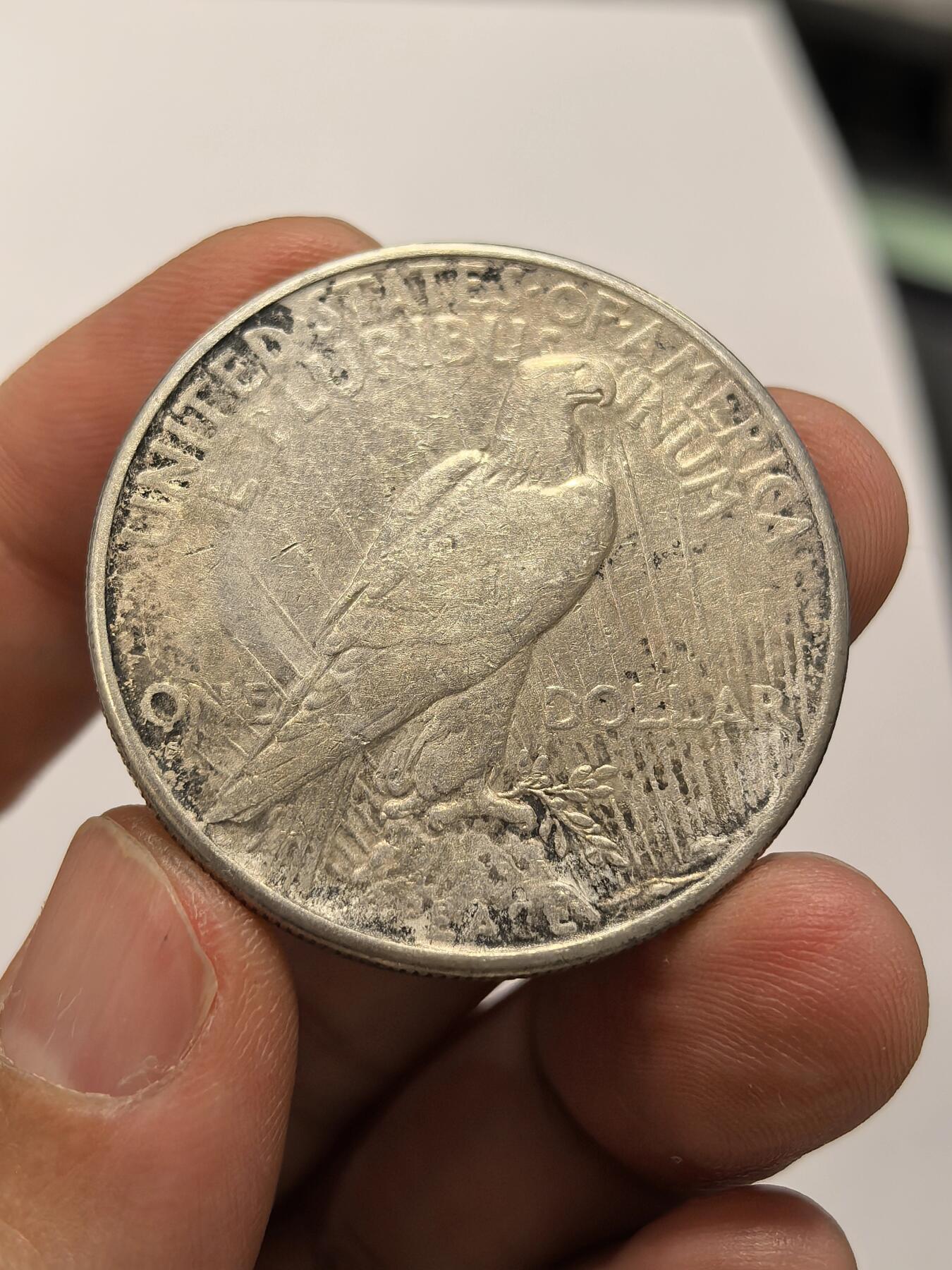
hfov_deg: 27.0
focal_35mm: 54
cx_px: 476
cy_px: 635
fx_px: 1980
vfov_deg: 35.5
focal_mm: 6.98
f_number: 2
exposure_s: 1/100
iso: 250
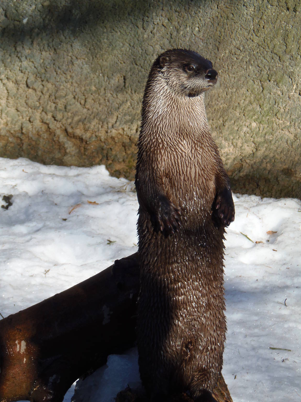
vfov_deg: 12.0
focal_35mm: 165
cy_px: 194
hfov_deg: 9.0
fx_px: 1914
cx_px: 147
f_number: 4.8
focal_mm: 29.4
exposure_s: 1/160
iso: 64
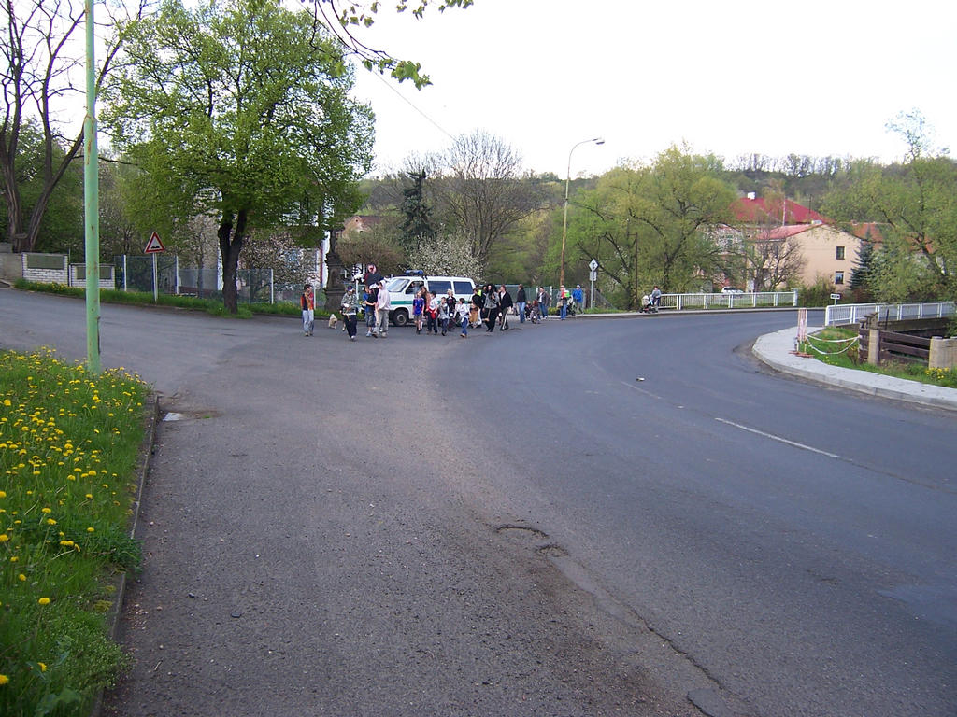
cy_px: 358
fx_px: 912
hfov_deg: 55.4
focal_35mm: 33
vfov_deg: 42.9
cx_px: 478
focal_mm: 5.5
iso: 80
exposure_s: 1/180
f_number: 3.4
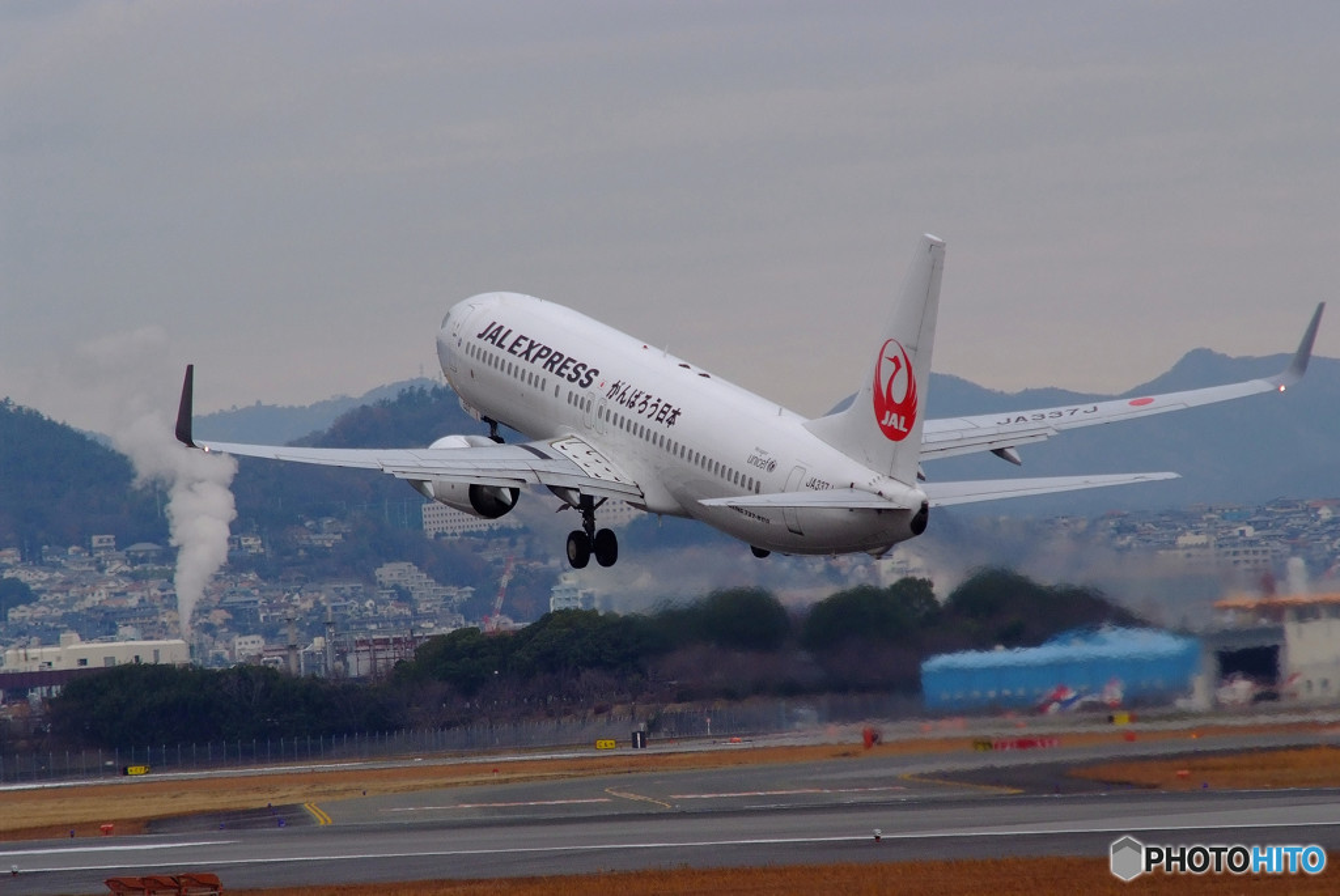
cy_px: 448
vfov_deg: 3.3
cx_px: 670
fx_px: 15649
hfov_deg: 4.9
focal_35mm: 420
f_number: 6.3
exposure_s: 1/3500
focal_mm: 280
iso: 800
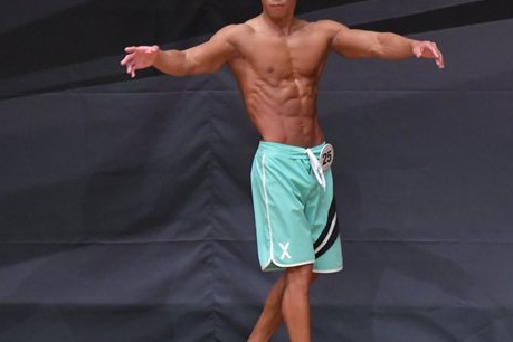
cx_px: 224
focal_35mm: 506
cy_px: 200
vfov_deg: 2.7
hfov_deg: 4.1
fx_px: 7210
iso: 6400
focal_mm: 200
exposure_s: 1/400
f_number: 5.6
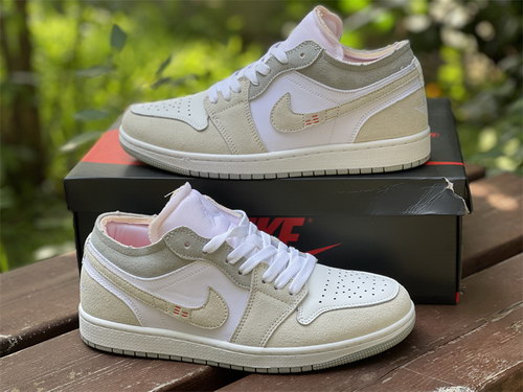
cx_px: 262
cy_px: 196
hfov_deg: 30.3
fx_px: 967
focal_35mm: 64
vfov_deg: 22.9
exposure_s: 1/121
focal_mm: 7.5
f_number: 2.2
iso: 40
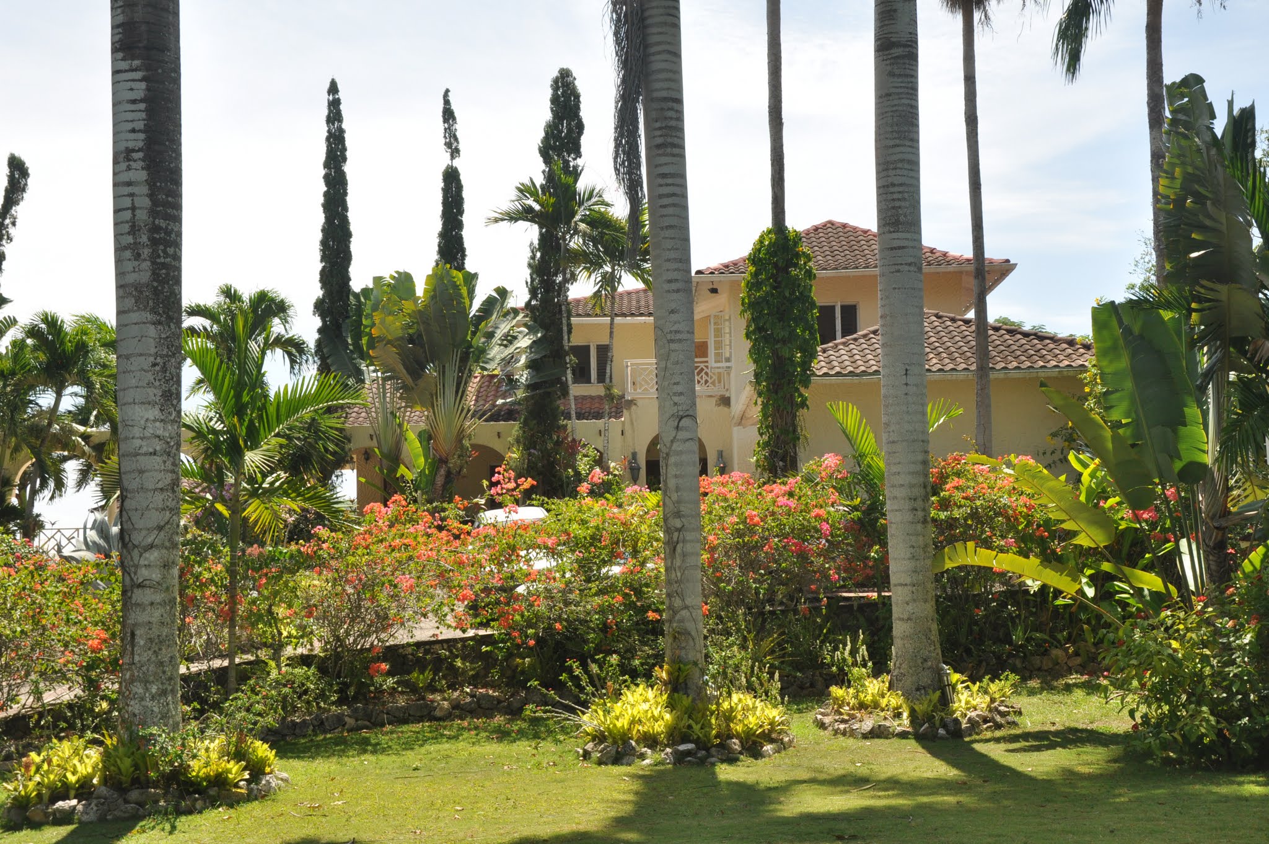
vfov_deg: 26.4
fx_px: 1796
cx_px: 634
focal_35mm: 51
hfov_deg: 38.9
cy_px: 422
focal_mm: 34
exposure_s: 1/500
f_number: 11
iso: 400
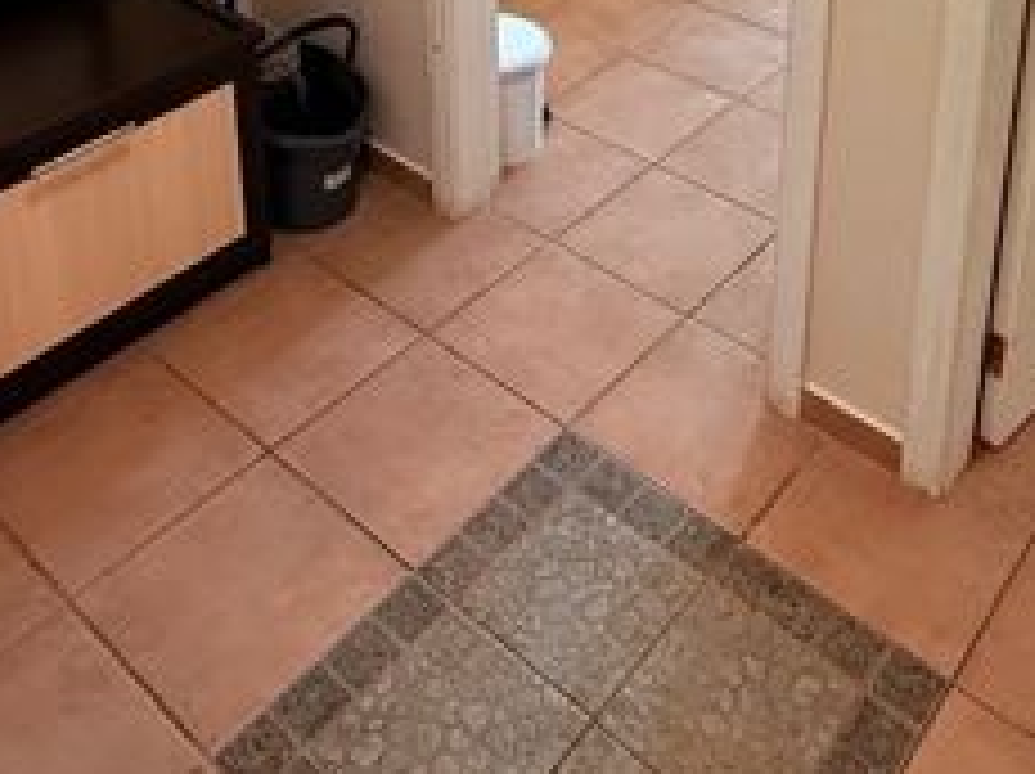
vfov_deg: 28.1
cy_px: -212
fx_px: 1284
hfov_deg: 43.6
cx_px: 637
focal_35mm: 43
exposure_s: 1/50
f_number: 2.2
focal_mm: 2.22
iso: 320
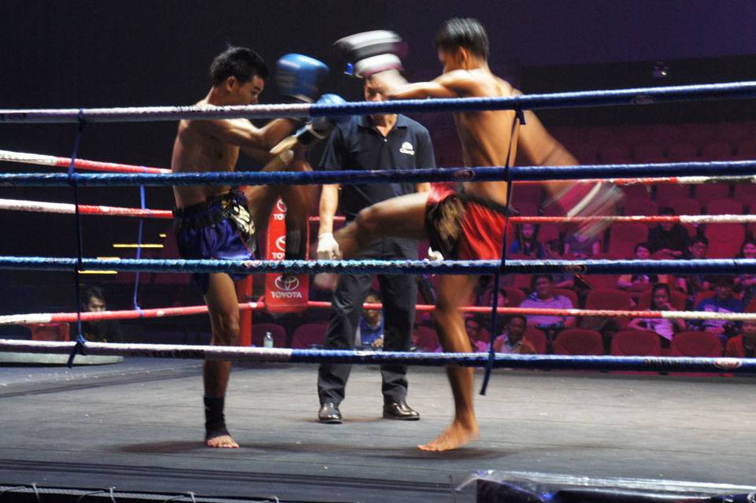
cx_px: 378
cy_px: 252
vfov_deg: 16.5
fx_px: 1732
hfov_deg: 24.6
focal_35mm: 82
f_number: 5.6
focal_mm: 55
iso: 1600
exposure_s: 1/25
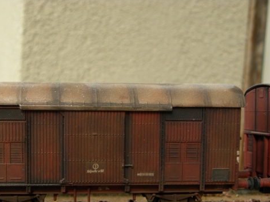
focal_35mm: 56
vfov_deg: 26.0
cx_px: 90
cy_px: 135
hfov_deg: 34.0
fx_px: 437
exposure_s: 1/82.3
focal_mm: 7.3
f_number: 3.2
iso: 64
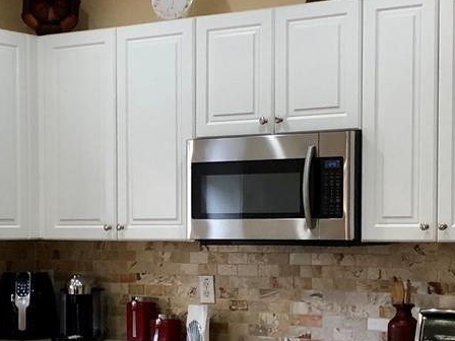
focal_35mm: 100
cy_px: 287
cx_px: 149
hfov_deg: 19.6
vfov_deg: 14.7
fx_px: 1314
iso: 40
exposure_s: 1/20
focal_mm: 3.99
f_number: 1.8
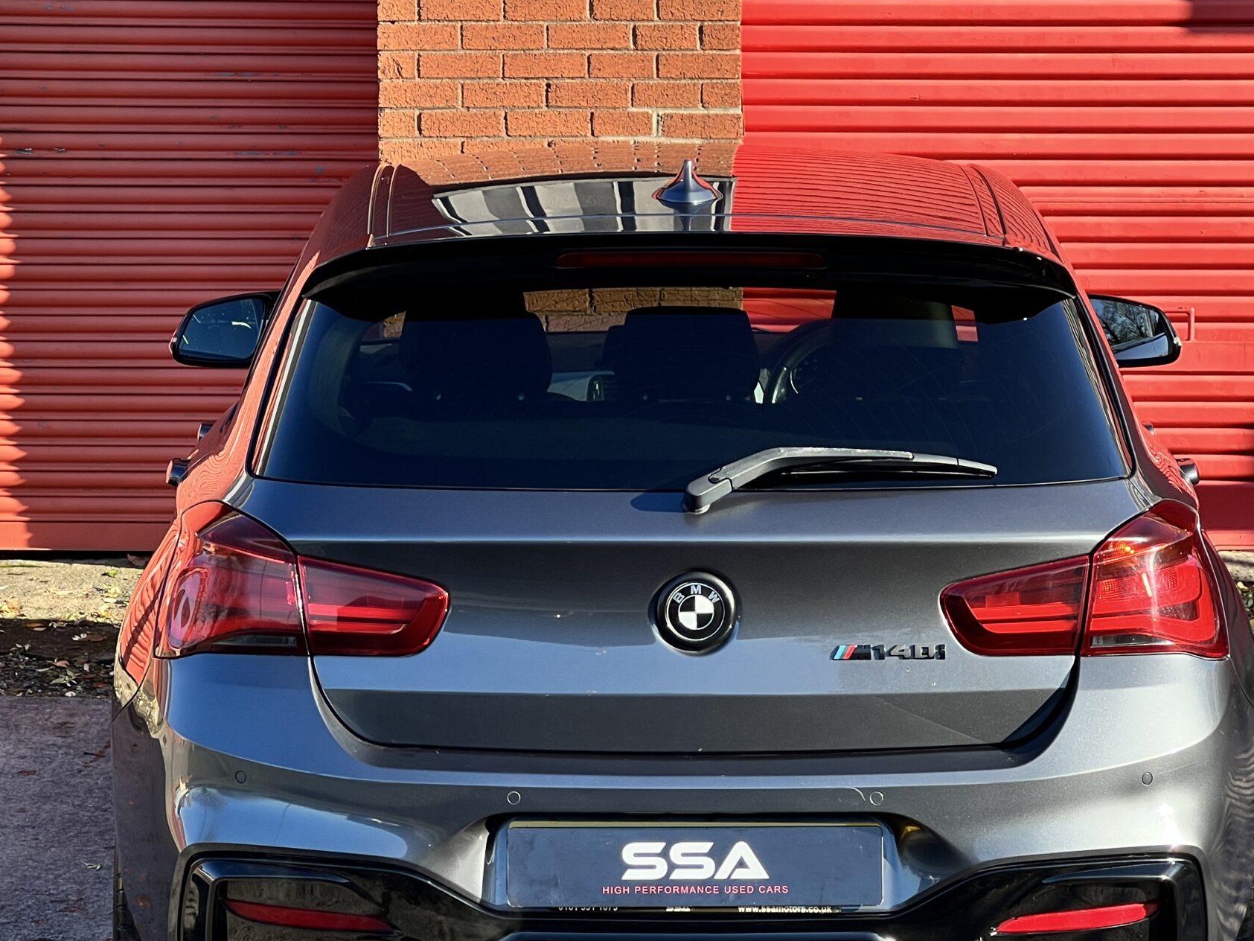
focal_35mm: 117
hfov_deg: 16.8
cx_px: 650
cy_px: 506
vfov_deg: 12.7
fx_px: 4239
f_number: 2.8
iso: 32
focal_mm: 9
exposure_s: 1/165
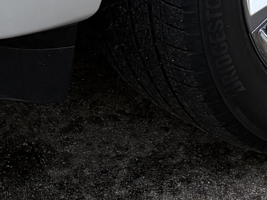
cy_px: -319
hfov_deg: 10.2
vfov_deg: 7.2
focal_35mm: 191
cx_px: 305
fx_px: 1473
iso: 40
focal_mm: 5.96
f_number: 1.6
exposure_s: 1/196
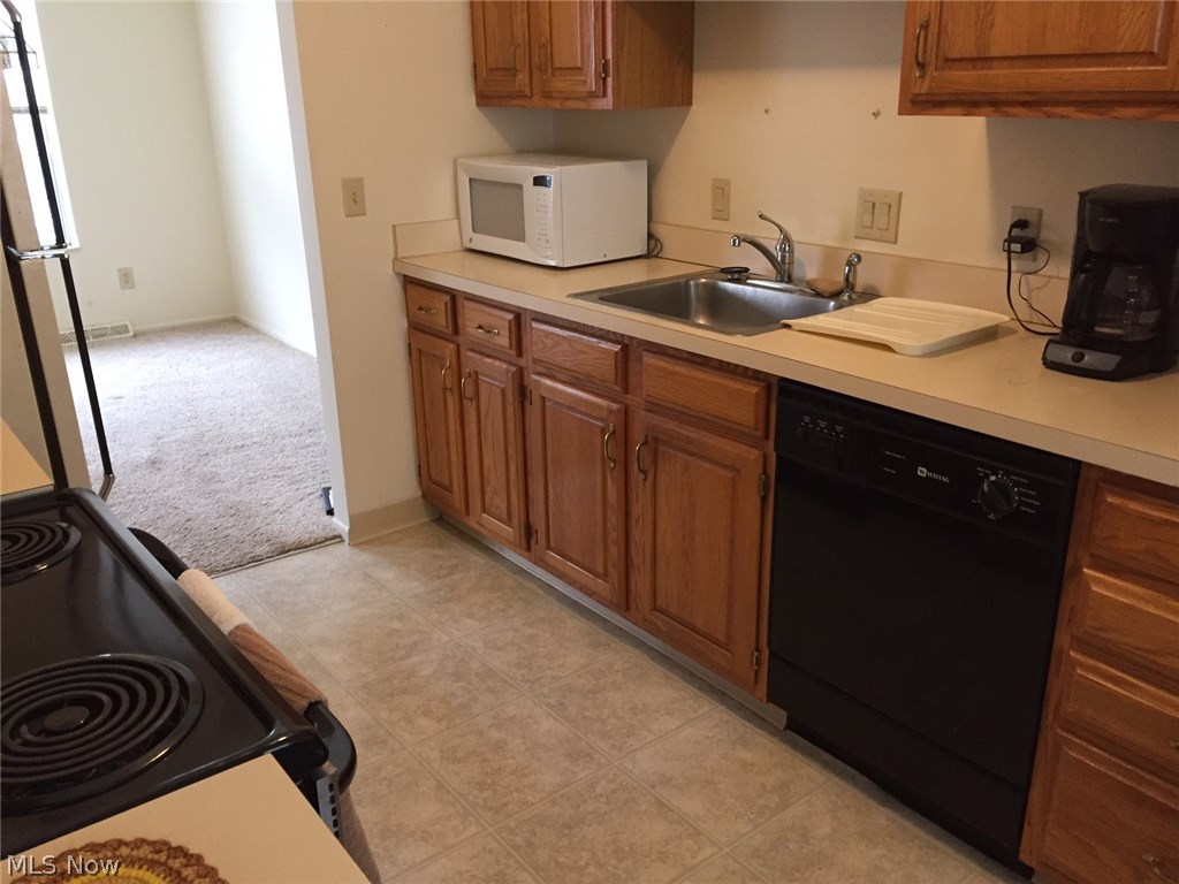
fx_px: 988
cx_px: 590
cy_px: 442
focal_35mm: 29
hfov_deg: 61.7
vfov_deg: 48.2
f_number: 2.2
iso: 250
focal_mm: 4.15
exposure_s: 1/24
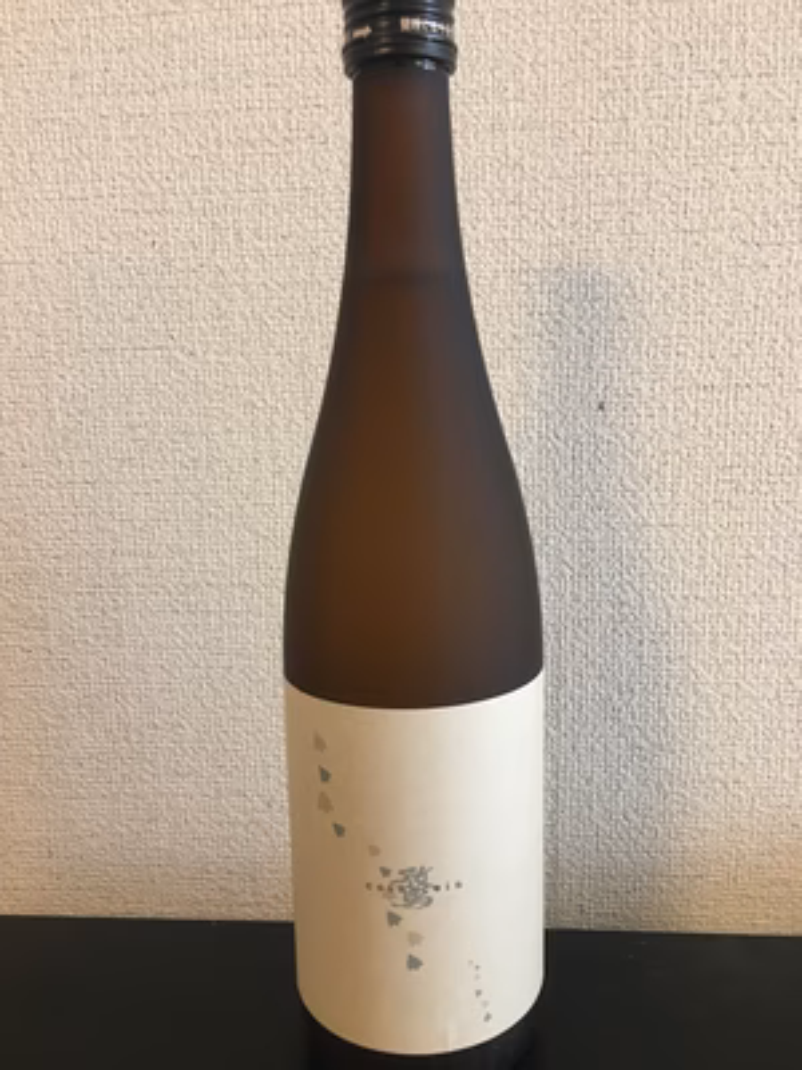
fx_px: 896
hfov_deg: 48.2
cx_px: 401
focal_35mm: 29
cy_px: 535
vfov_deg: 61.7
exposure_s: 1/30
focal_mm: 4.15
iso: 125
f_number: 2.2
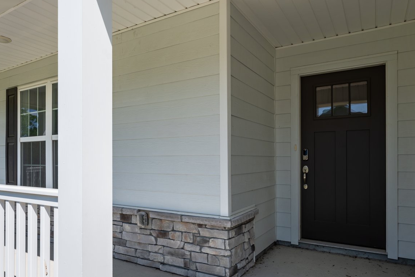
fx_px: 288
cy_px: 158
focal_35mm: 25
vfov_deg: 51.1
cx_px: 192
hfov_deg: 71.4
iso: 100
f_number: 9
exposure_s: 1/160
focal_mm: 14
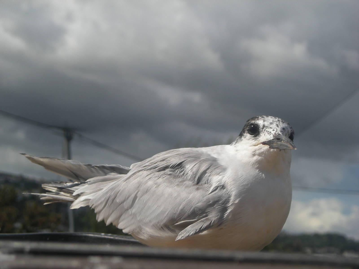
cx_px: 180
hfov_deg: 18.7
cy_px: 134
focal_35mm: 105
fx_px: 1089
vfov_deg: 14.1
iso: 64
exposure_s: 1/188
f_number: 9.4
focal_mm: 17.1
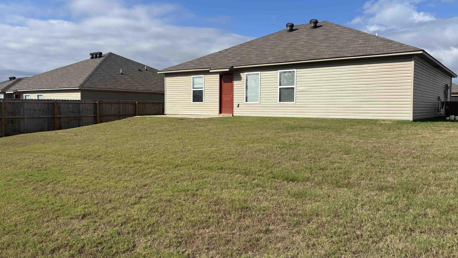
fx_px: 352
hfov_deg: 66.1
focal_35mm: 29
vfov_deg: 40.2
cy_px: 120
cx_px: 230
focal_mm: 5.96
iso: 50
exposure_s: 1/5076
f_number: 1.6
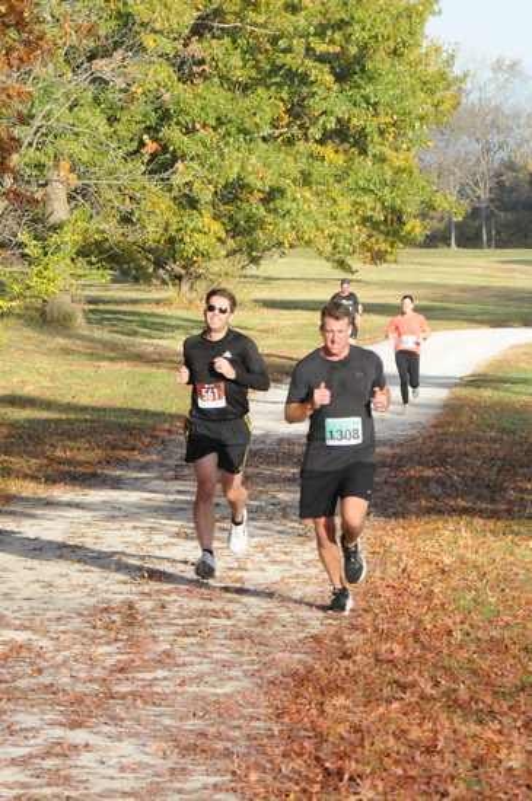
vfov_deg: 11.4
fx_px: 4002
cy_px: 400
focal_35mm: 180
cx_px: 266
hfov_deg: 7.6
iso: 2000
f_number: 14
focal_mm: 120
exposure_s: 1/640
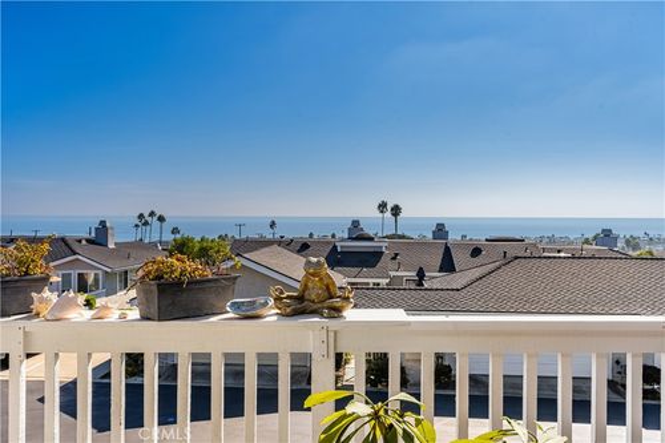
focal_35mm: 30
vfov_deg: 43.6
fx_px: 554
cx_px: 332
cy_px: 222
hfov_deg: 61.9
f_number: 10
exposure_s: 1/1000
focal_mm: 30
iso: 100
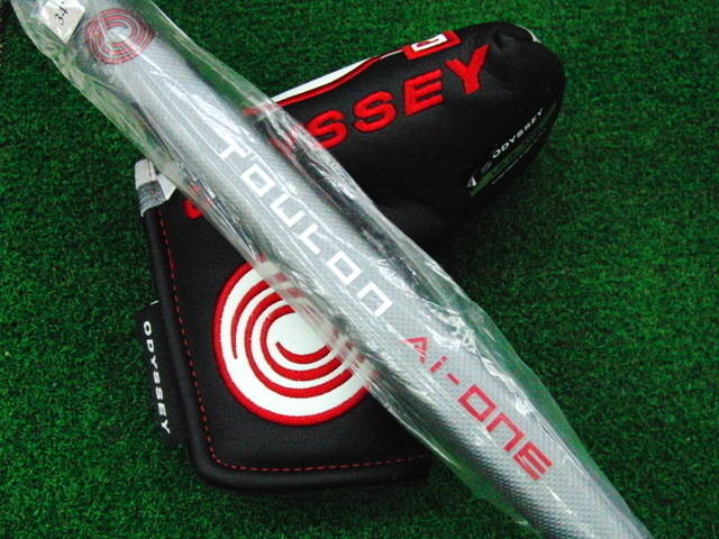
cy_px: 270
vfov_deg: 38.7
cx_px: 360
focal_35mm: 37
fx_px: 769
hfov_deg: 50.1
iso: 3200
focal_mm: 6.42
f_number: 3.6
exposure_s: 1/500
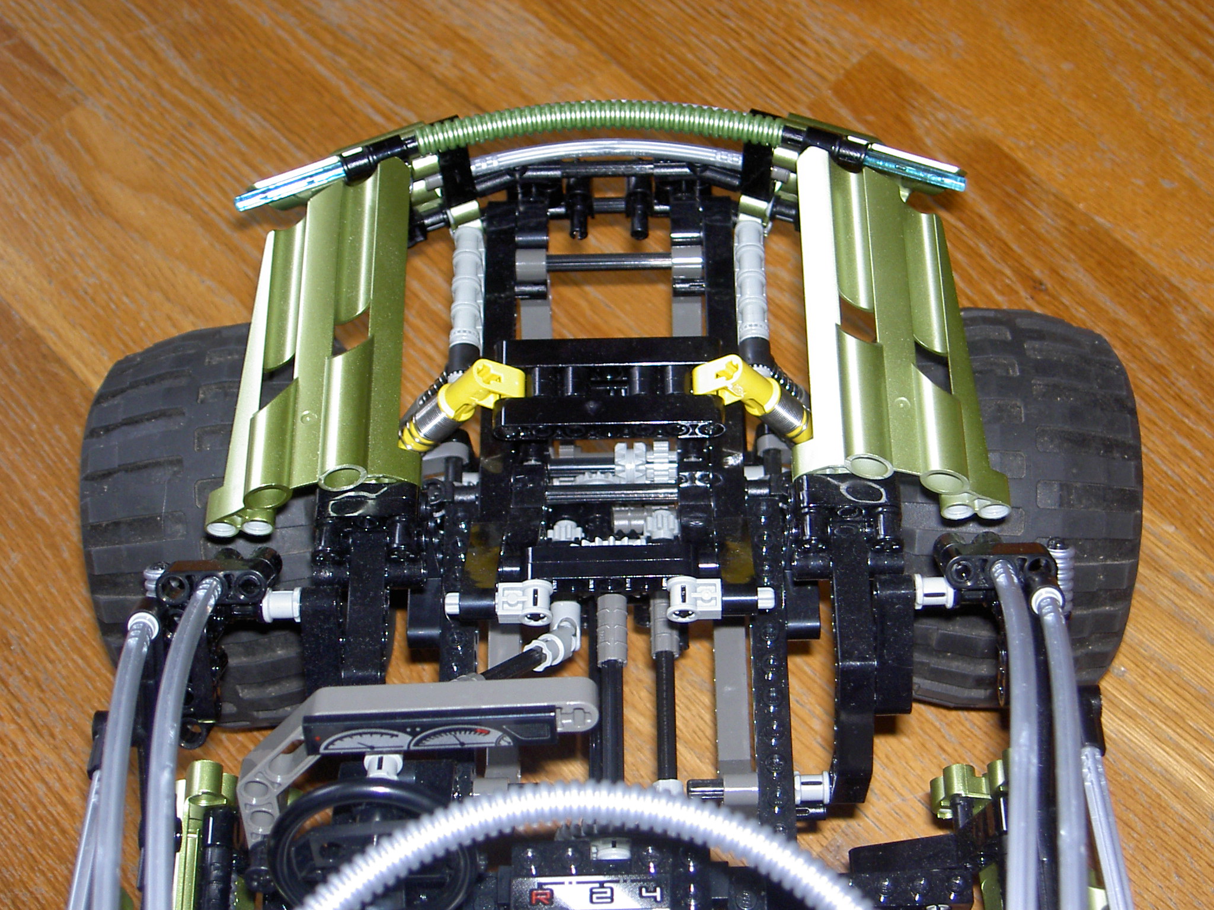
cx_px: 607
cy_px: 455
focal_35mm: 55
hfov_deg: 34.9
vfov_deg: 26.6
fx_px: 1929
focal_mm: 11.3
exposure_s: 1/68.5
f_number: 3.3
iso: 100
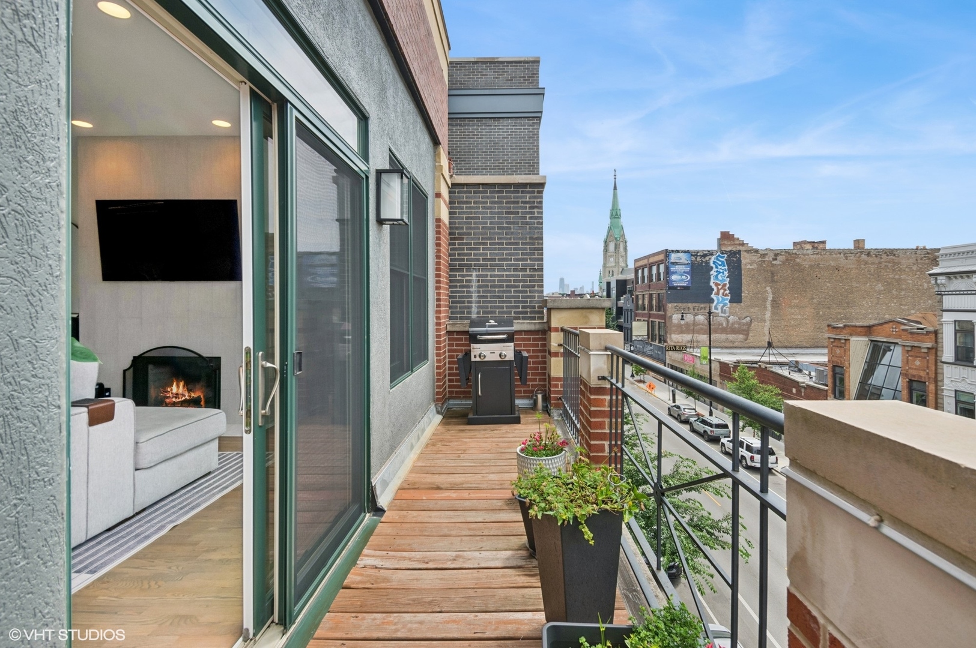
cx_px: 488
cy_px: 324
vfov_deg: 77.2
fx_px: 406
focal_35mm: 15
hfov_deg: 100.4
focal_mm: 10
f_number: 11
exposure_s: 1/160
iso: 200
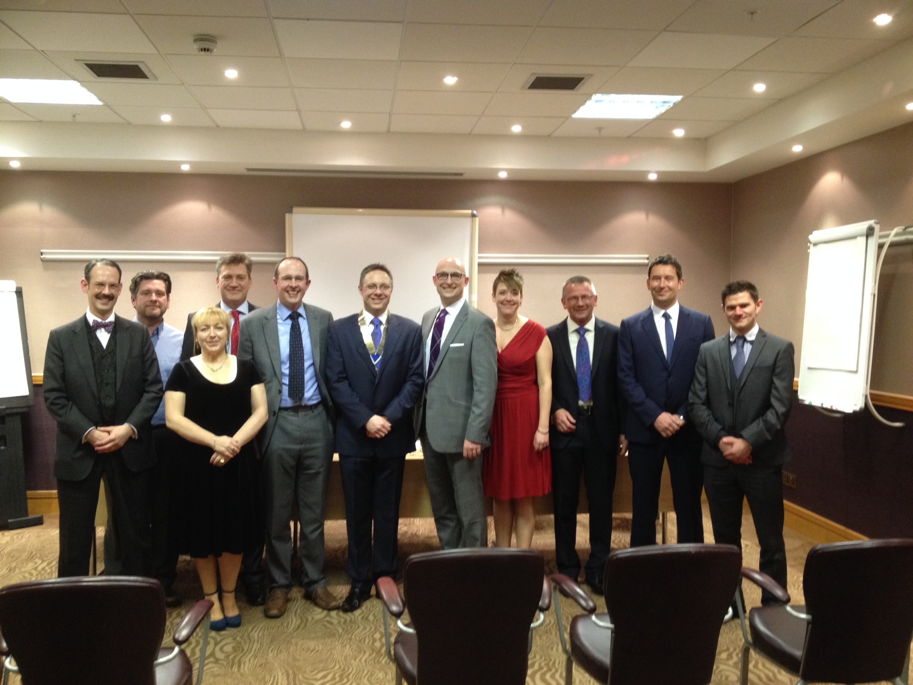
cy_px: 342
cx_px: 456
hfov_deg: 52.6
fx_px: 923
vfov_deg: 40.7
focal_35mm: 35
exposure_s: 1/20
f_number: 2.4
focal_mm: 4.28
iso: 250
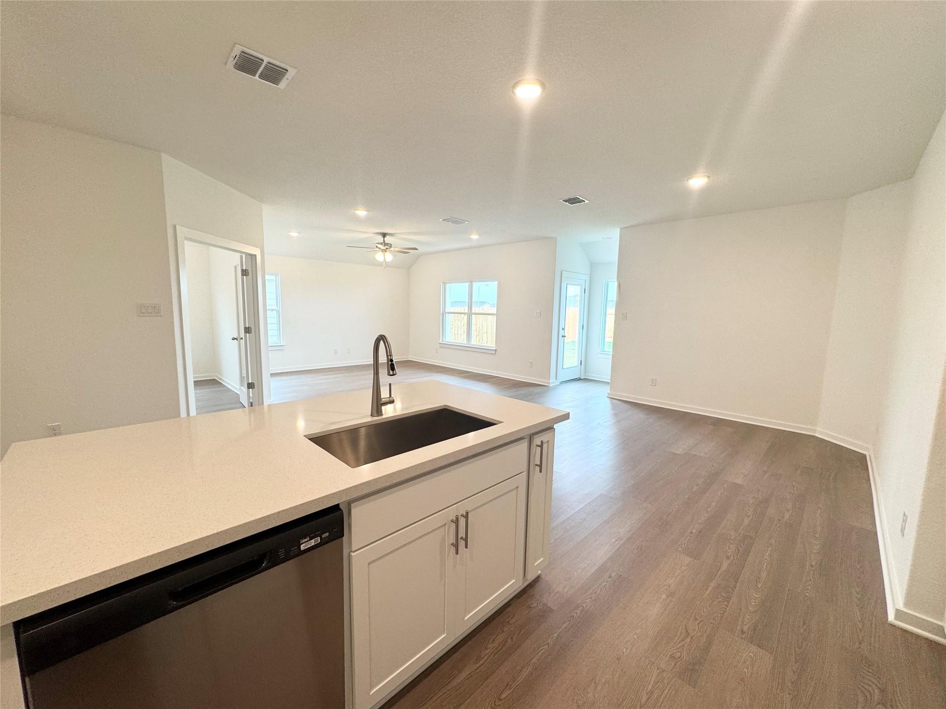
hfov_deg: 102.1
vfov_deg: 85.7
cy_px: 354
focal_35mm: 14
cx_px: 473
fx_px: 383
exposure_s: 1/120
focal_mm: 2.22
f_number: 2.2
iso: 100
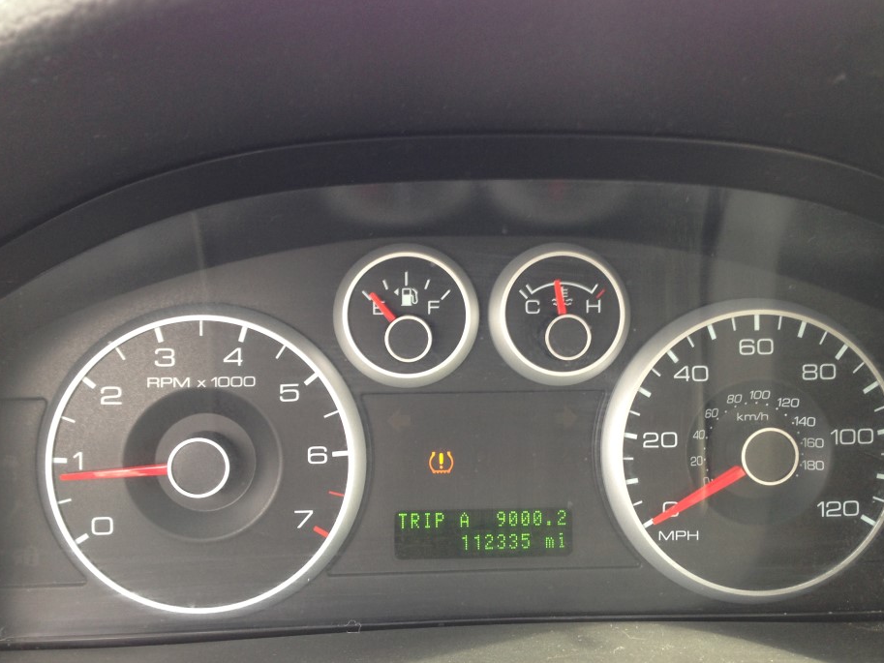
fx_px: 945
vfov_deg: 38.7
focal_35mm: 37
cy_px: 354
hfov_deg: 50.1
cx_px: 440
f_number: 2.4
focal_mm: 4.12
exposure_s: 1/20
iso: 50
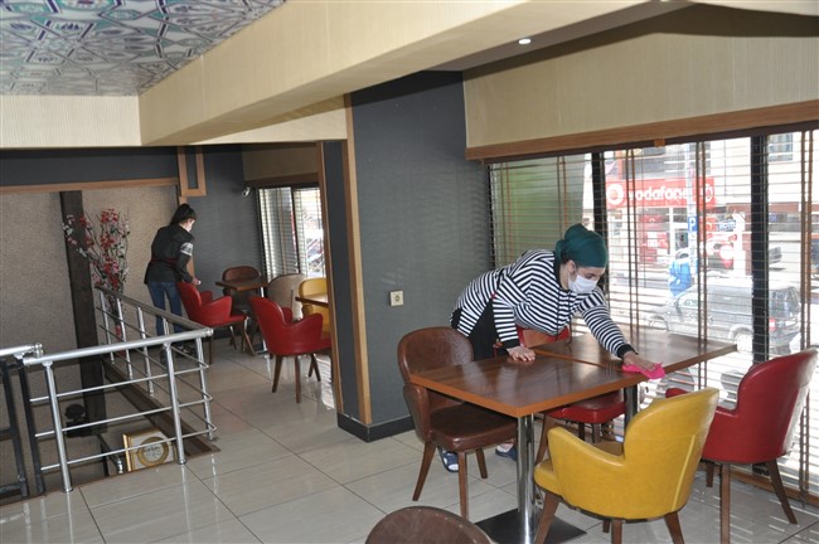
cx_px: 410
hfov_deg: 59.5
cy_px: 272
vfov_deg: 41.6
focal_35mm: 32
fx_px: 716
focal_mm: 21
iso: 1000
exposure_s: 1/200
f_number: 5
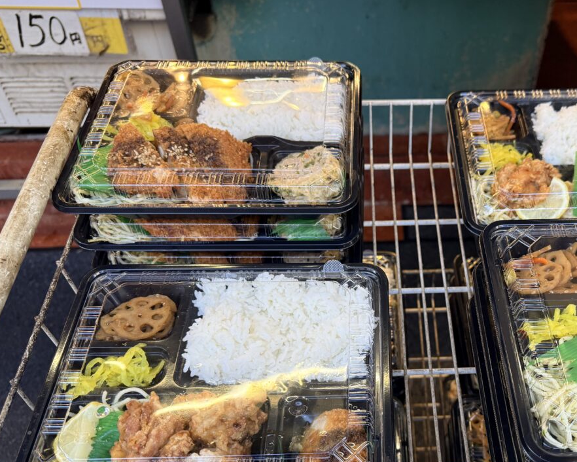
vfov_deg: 42.7
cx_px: 404
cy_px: 310
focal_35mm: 34
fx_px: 581
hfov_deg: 51.4
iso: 125
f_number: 1.78
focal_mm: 6.76
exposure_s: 1/100
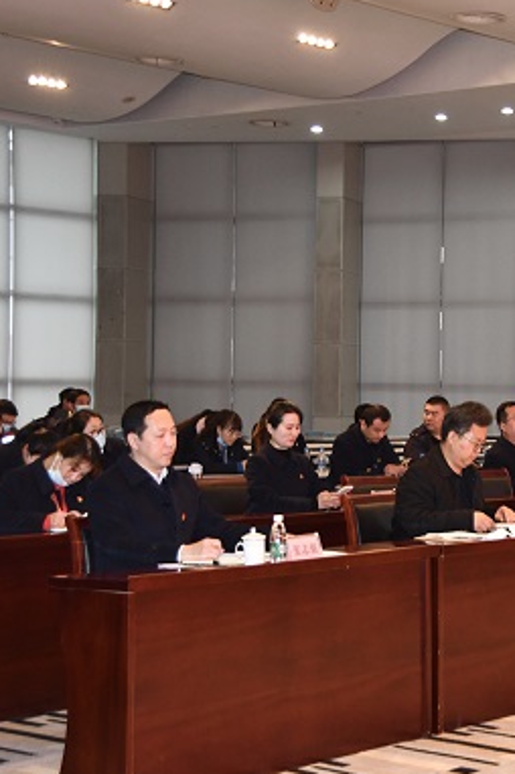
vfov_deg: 25.7
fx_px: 1698
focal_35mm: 79
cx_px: 503
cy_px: 385
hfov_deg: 16.9
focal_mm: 35
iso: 1250
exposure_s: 1/60
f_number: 4.2
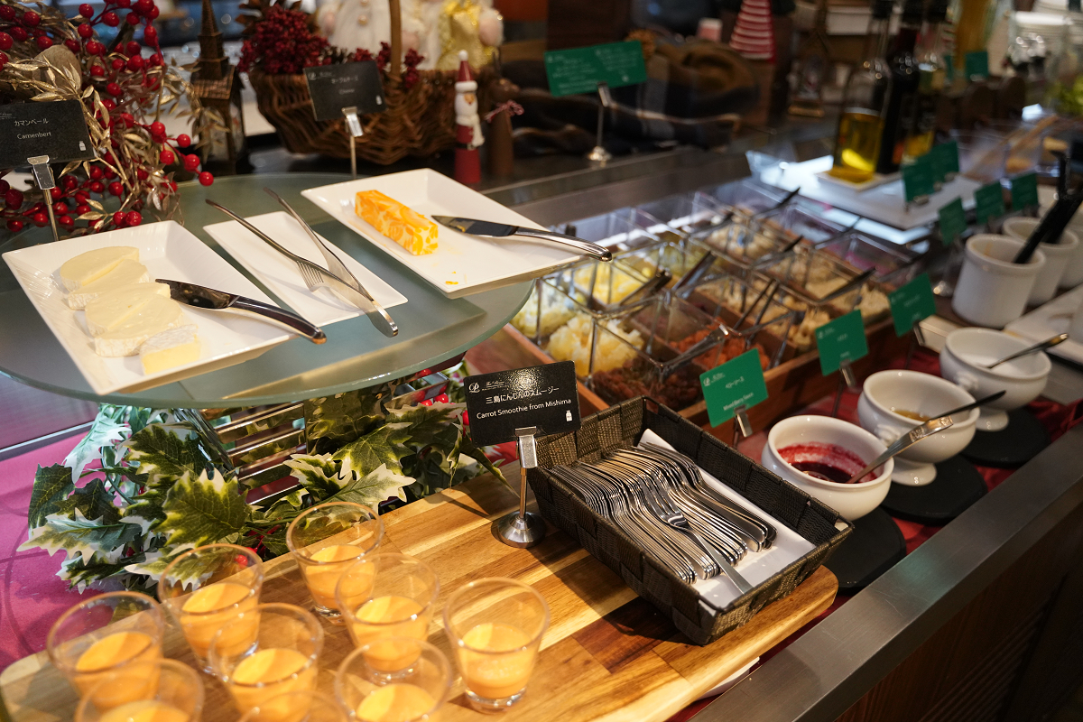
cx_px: 542
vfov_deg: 45.0
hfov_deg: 63.7
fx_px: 872
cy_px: 361
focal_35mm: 29
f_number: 2.8
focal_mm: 29
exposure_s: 1/160
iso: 3200
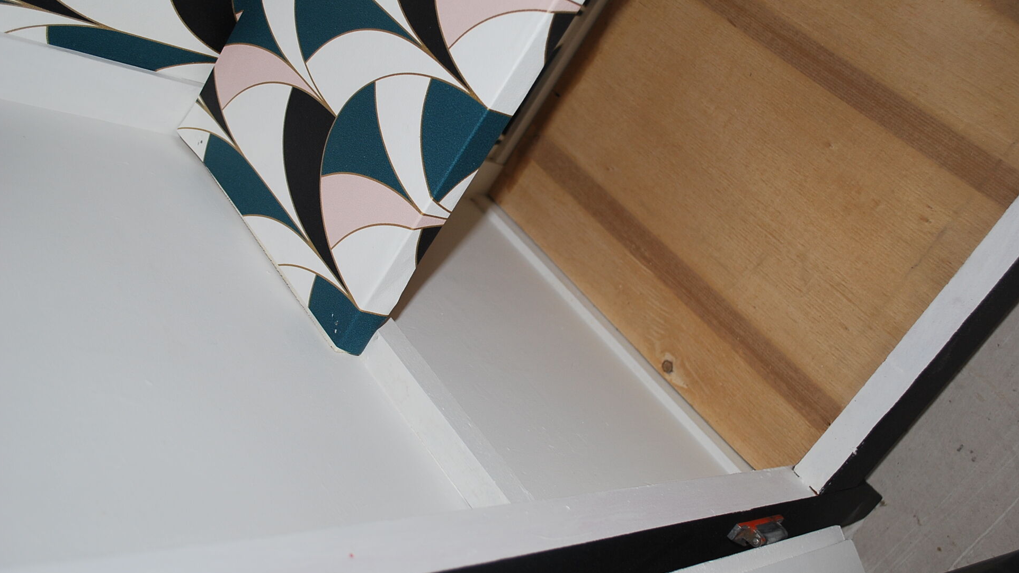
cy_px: 250
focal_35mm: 38
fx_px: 1027
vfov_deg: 31.2
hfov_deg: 52.8
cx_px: 507
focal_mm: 24
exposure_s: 1/60
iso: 200
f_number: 4.2
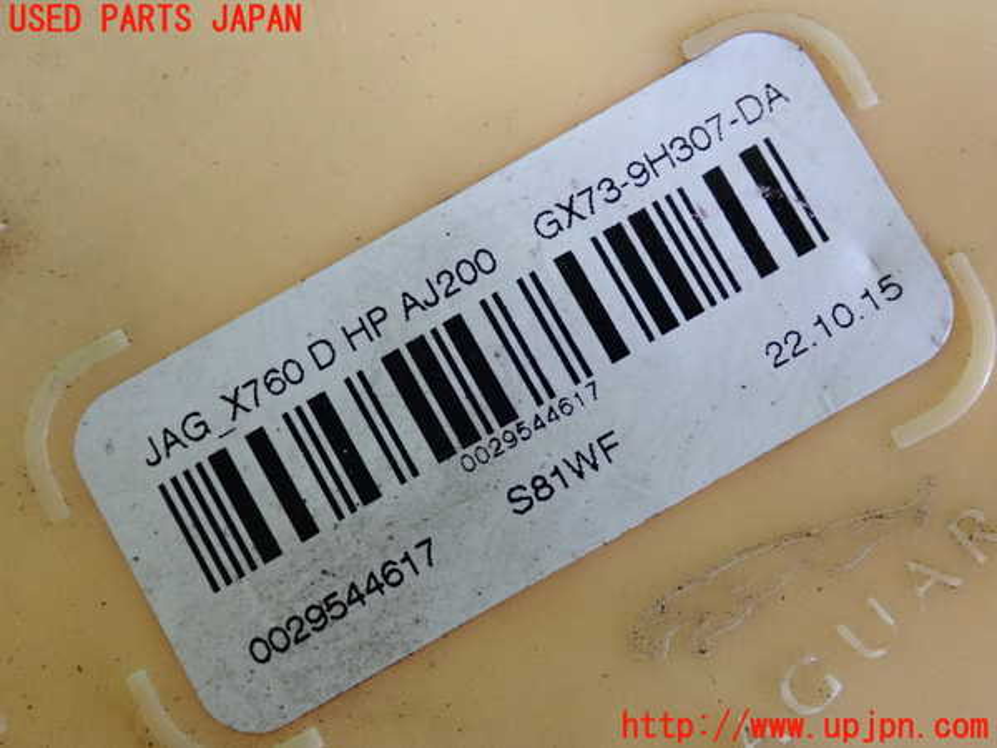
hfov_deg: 35.5
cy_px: 374
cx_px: 498
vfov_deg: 27.0
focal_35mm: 54
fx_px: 1555
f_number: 3.3
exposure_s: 1/125
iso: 1600
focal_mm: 9.65
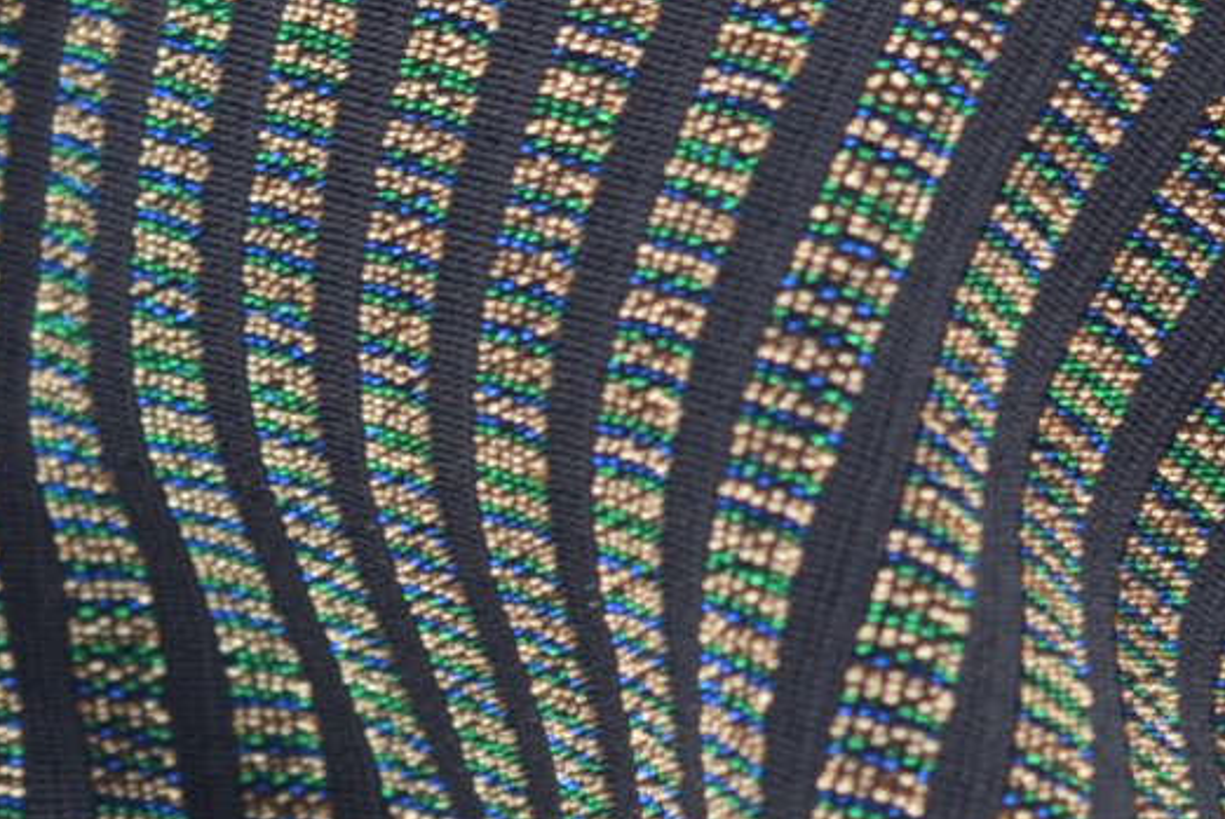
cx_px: 965
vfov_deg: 4.8
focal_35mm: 288
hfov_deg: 7.1
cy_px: -7
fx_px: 9808
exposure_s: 1/40
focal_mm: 50
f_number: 4
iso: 100
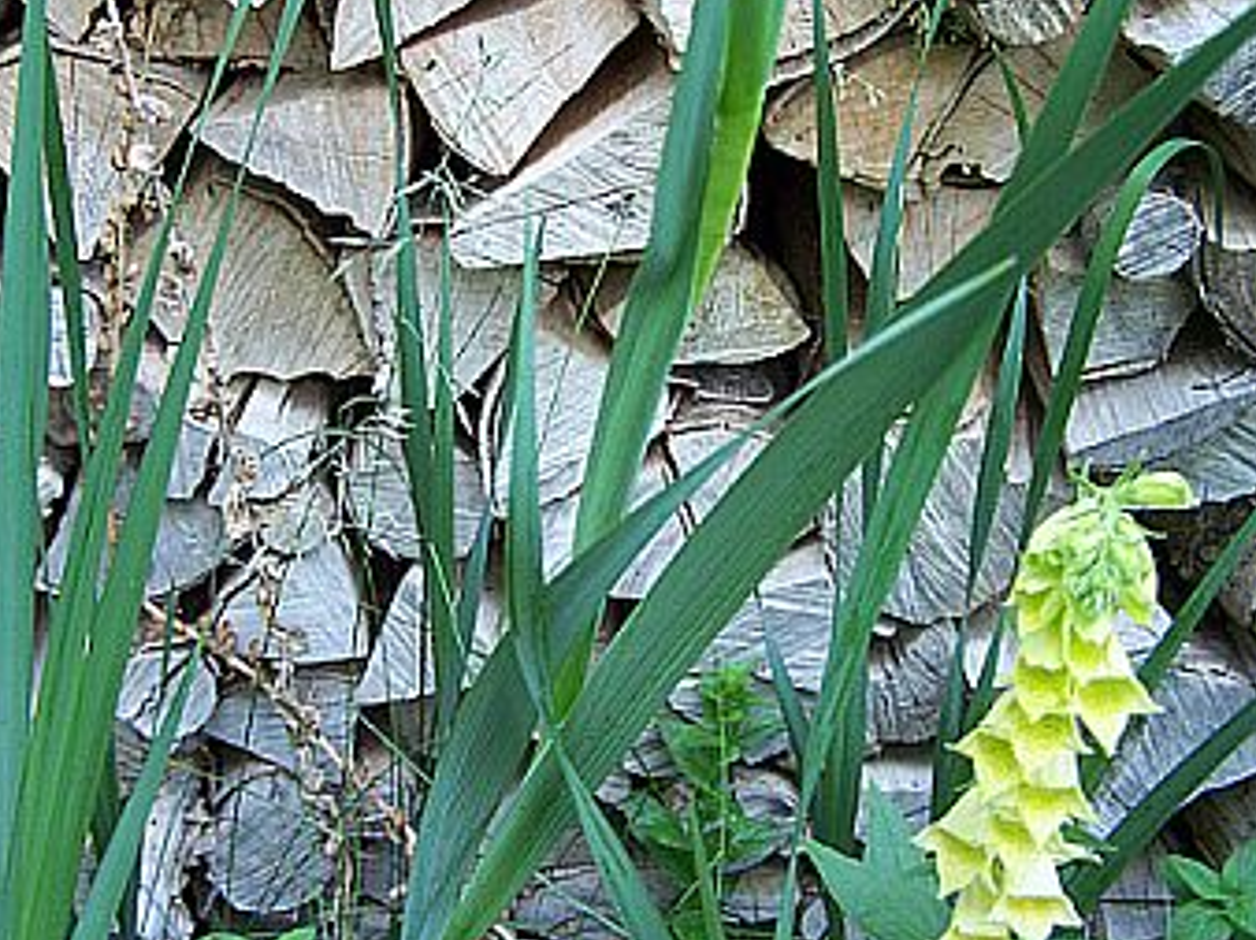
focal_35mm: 45
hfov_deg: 42.0
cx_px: 554
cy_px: 446
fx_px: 1632
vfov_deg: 32.1
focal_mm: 6.3
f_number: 2.8
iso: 140
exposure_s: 1/20
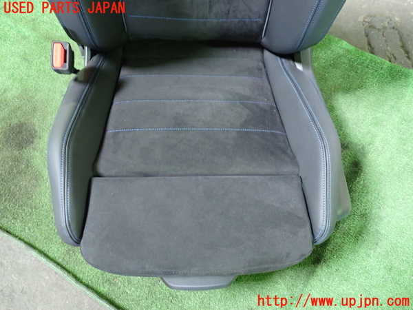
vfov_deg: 46.8
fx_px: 358
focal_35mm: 30
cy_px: 155
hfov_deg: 60.0
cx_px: 206
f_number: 2.3
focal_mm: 5.4
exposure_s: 1/30
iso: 640
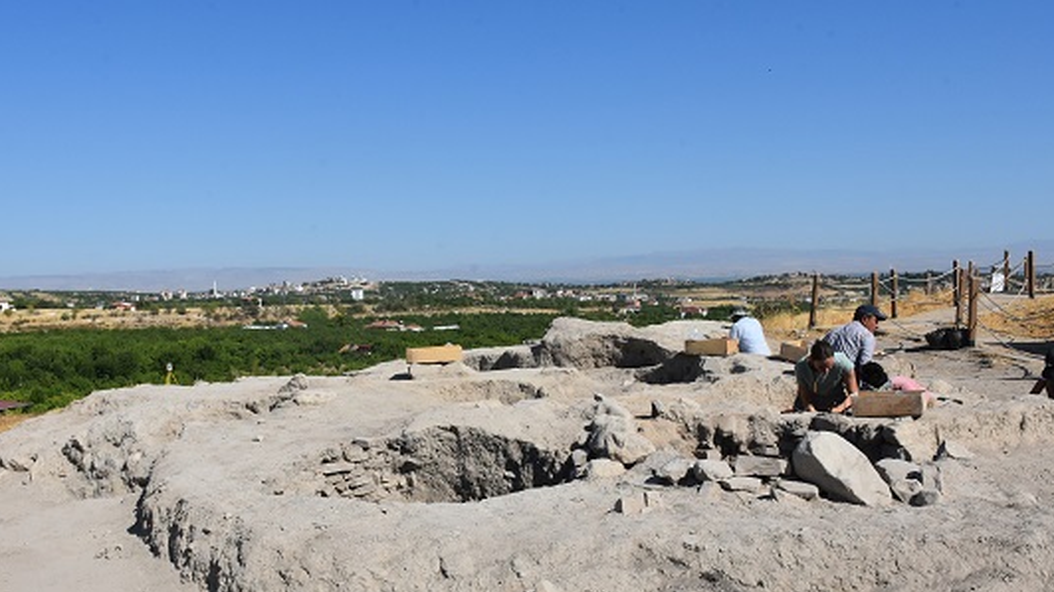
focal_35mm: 39
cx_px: 497
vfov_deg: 30.3
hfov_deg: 51.6
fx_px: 1090
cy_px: 364
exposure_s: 1/800
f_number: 14
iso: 640
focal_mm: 22
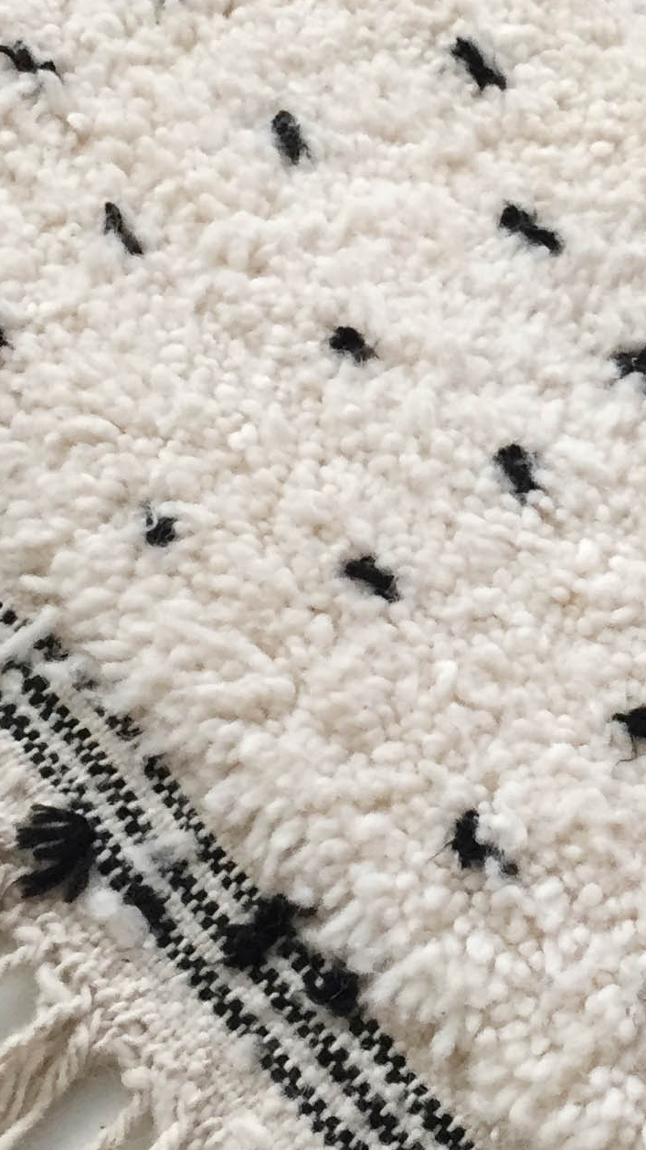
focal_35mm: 82
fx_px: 2499
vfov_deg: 25.5
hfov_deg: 14.5
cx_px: 618
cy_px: 252
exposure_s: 1/33
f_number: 2.2
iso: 64
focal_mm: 4.15
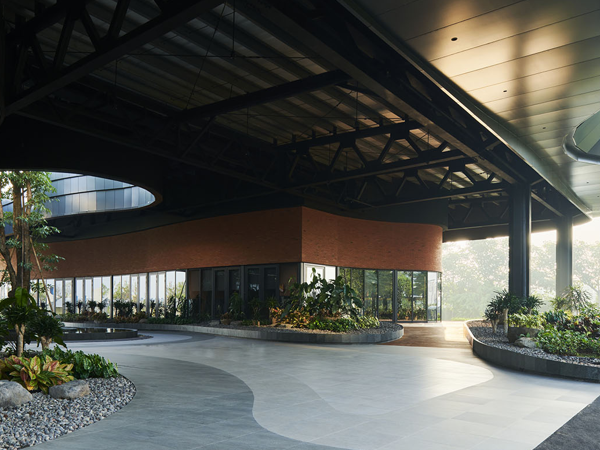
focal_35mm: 30
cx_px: 313
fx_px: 520
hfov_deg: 59.9
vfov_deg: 46.2
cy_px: 160
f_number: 9
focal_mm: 19
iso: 100
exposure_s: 1/200
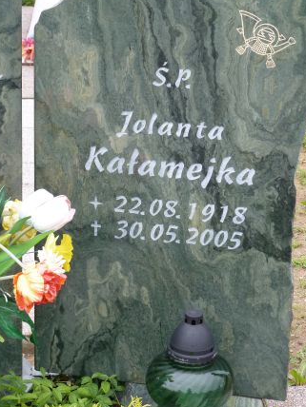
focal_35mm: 93
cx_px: 148
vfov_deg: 21.1
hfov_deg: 15.9
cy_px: 184
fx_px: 1096
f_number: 4.2
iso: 200
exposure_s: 1/80
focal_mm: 13.7
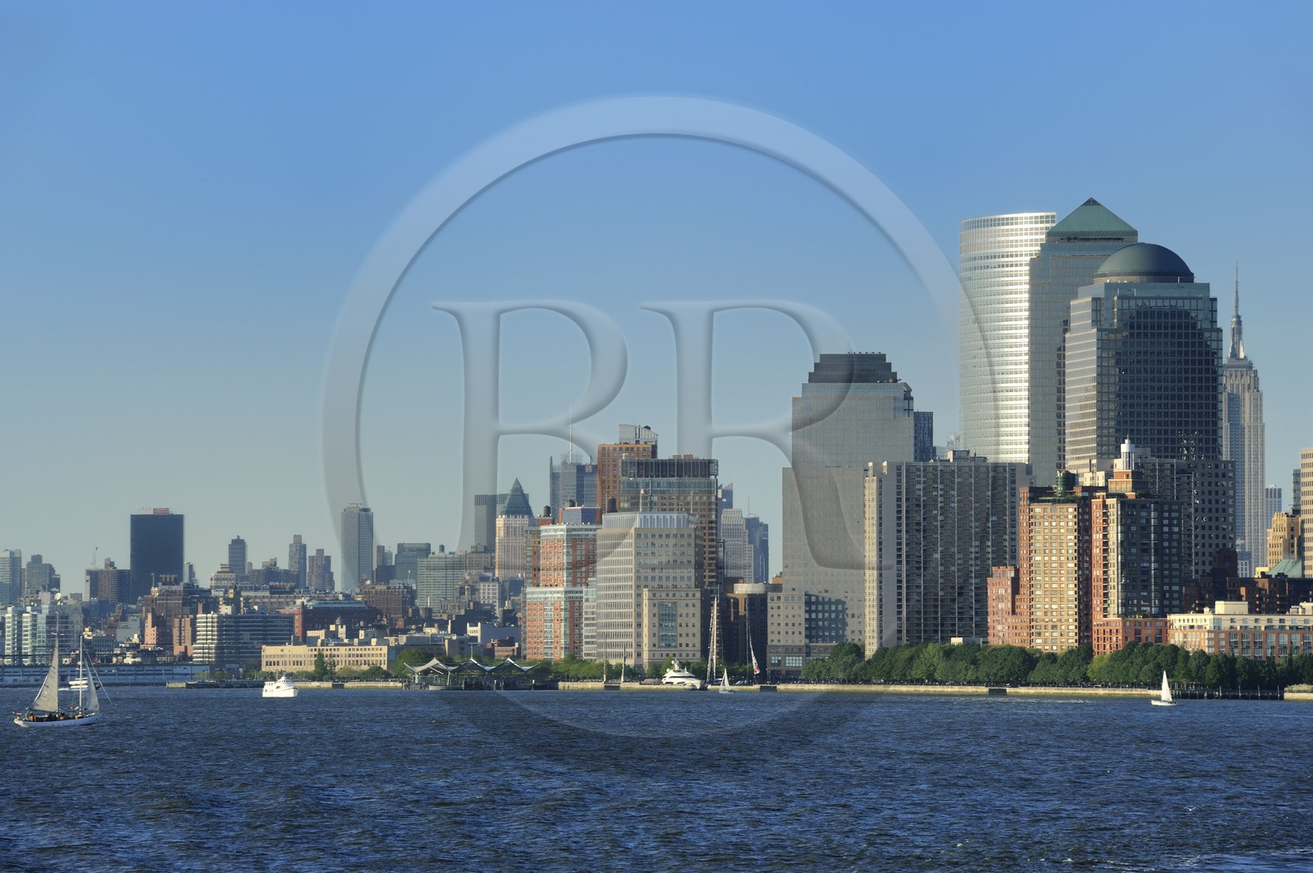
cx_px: 656
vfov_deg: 6.9
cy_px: 436
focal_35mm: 200
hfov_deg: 10.3
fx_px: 7288
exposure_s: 1/200
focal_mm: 200
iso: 200
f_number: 11
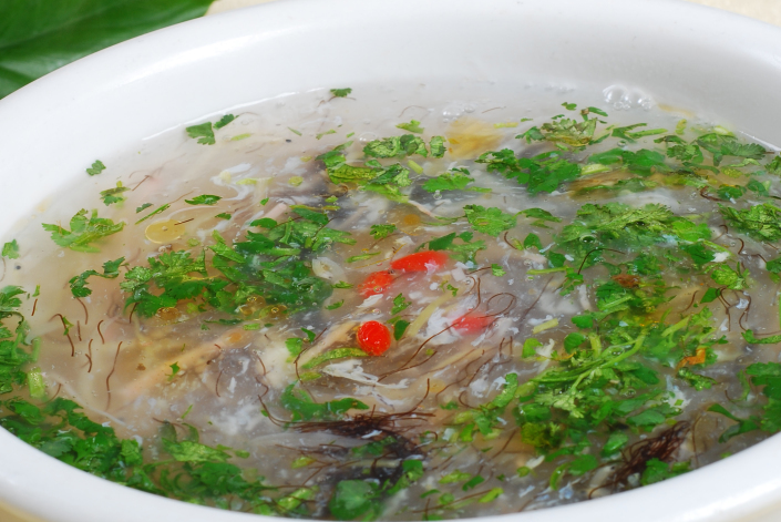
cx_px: 434
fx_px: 2366
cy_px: 275
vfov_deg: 12.6
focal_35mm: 109
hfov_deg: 18.7
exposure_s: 1/160
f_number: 11
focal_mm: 50
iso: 100
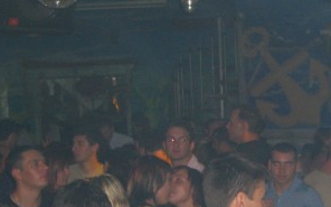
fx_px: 893
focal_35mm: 99
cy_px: 144
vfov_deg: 13.2
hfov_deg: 20.9
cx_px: 230
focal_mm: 9.5
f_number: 3.1
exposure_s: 1/60
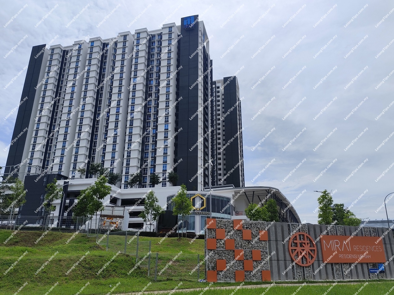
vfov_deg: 58.9
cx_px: 197
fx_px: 262
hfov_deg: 73.9
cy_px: 148
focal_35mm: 23
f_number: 1.65
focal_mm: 6.14
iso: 50
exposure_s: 1/2281
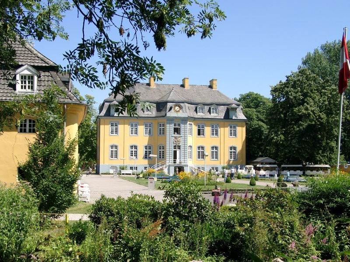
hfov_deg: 38.2
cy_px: 131
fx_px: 506
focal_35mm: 50
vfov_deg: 29.1
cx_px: 175
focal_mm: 10.4
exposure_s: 1/441
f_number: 4
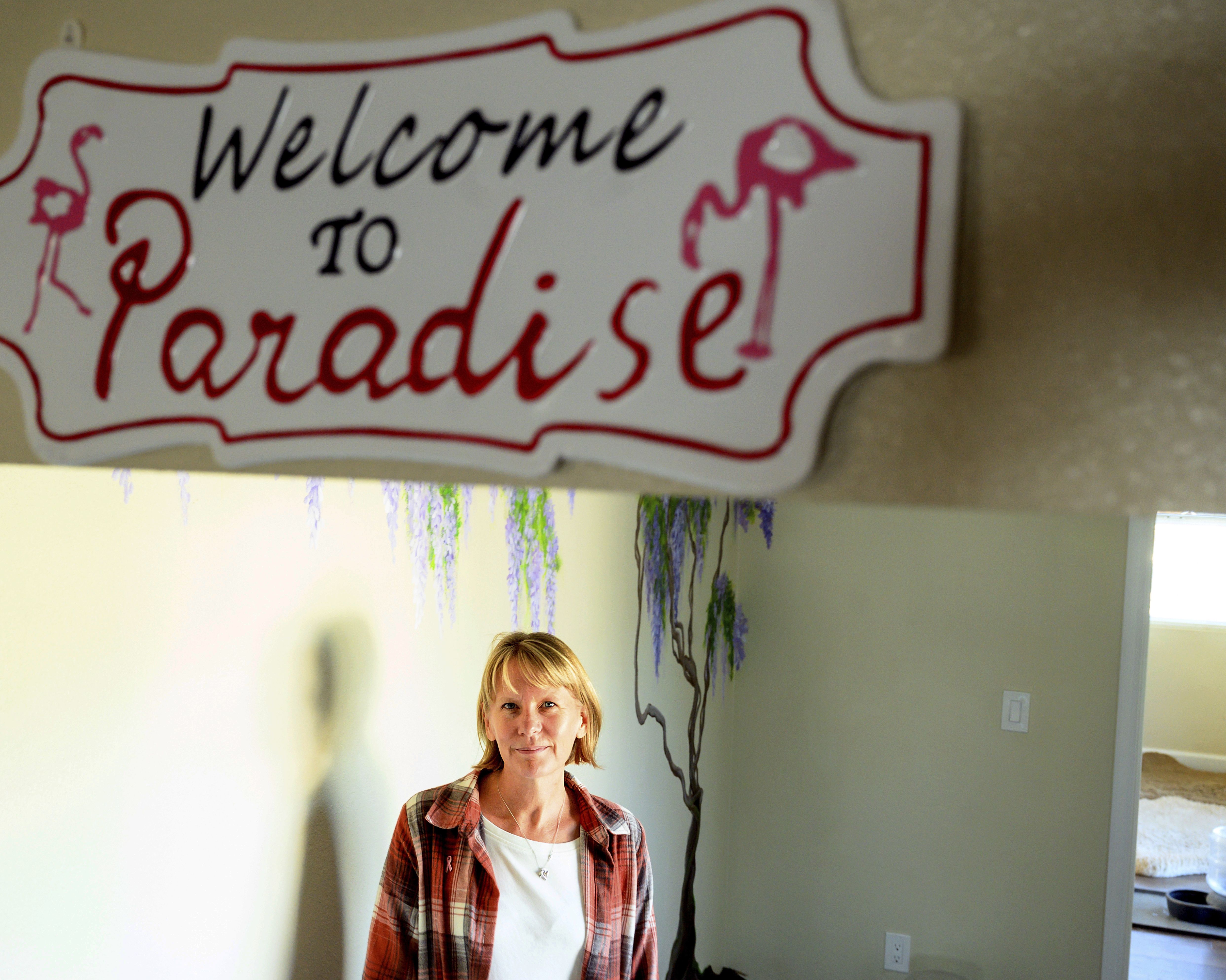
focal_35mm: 41
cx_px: 528
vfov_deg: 36.5
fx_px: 1488
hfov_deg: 44.7
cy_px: 487
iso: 2200
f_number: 4.8
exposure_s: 1/60
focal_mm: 36
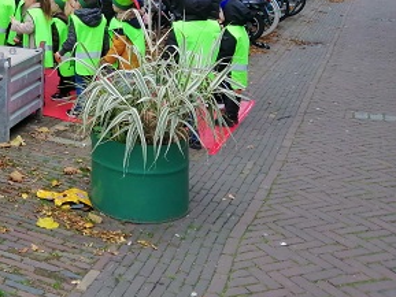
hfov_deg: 32.3
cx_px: -14
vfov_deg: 25.6
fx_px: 618
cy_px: -3
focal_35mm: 54
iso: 80
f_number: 1.8
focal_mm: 3.6
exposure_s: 1/100
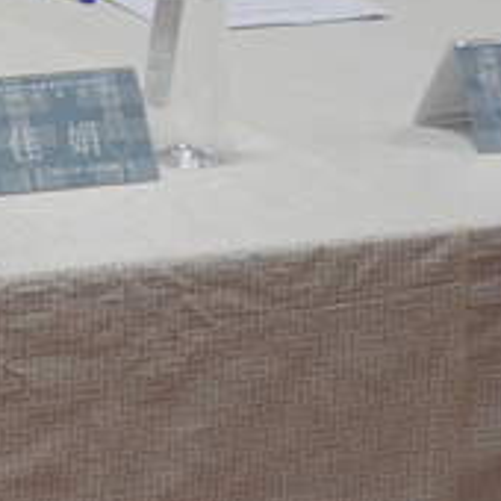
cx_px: -796
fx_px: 2947
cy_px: -374
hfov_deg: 8.6
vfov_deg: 9.3
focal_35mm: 180
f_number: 4
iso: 1000
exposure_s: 1/160
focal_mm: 20
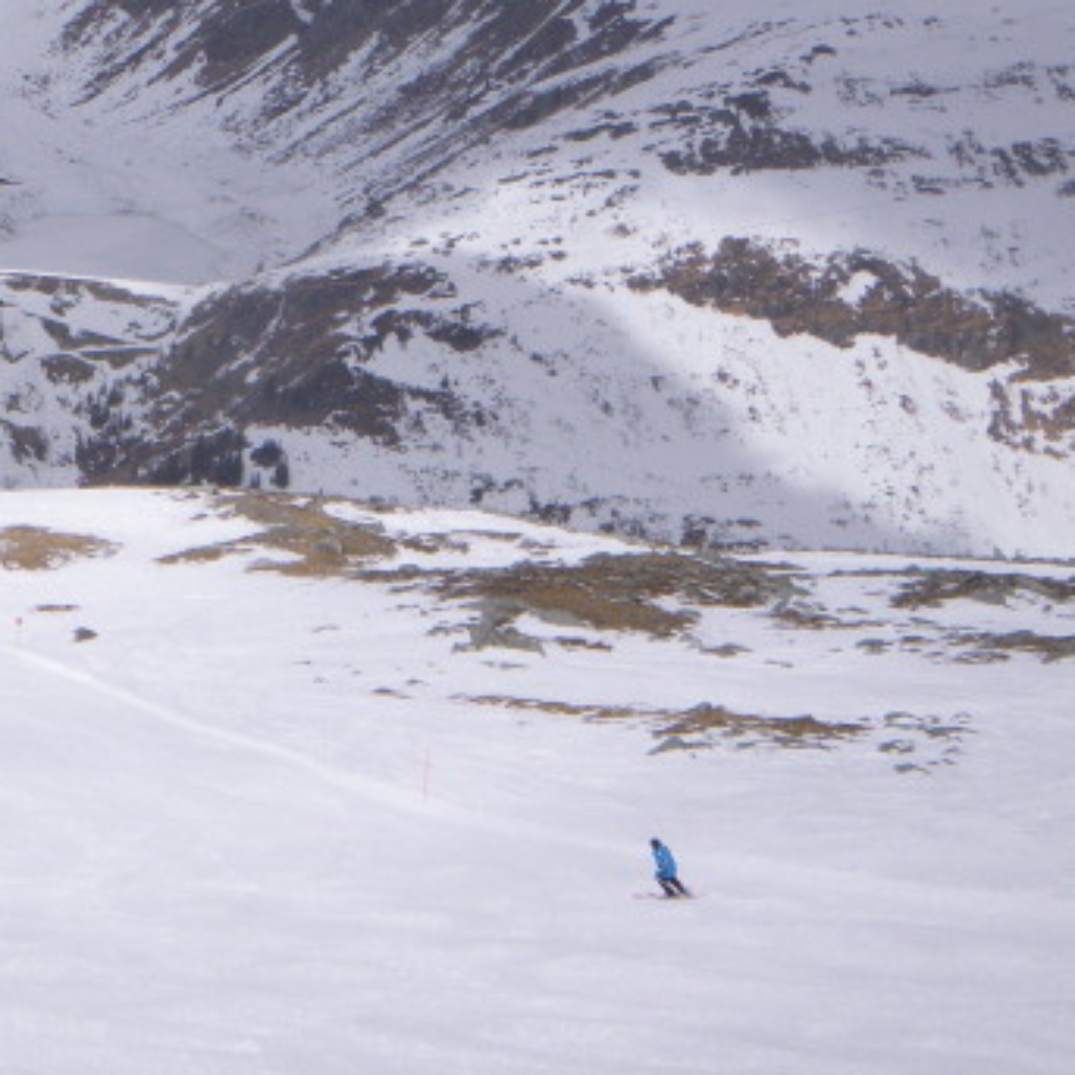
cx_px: -141
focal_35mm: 70
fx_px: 2459
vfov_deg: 24.6
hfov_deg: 23.0
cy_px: 429
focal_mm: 6.1
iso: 64
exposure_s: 1/1500
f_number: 4.6
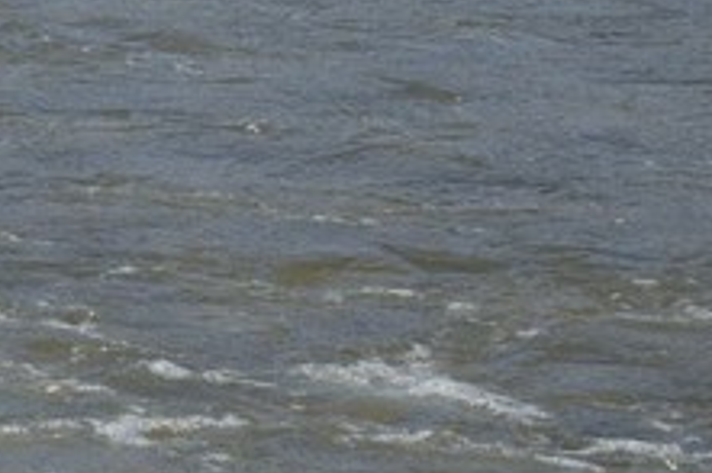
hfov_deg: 5.8
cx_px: -1859
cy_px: -708
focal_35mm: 318
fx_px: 6284
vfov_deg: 4.2
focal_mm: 44
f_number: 11
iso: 200
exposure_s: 1/500
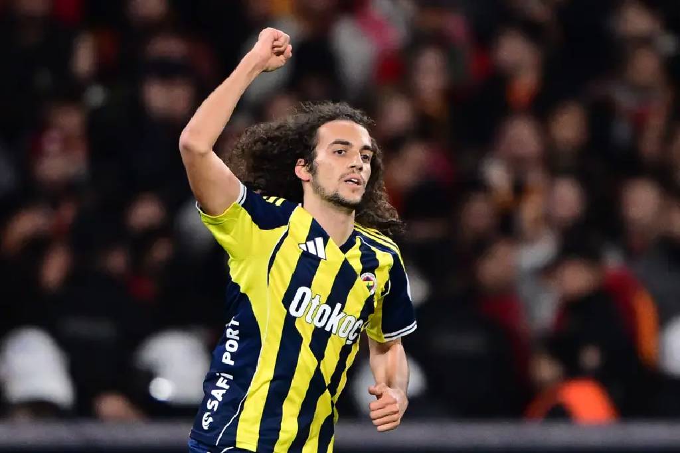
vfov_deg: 2.3
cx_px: 340
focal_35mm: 600
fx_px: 11334
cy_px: 226
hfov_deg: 3.4
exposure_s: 1/2500
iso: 2500
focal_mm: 400
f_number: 2.8
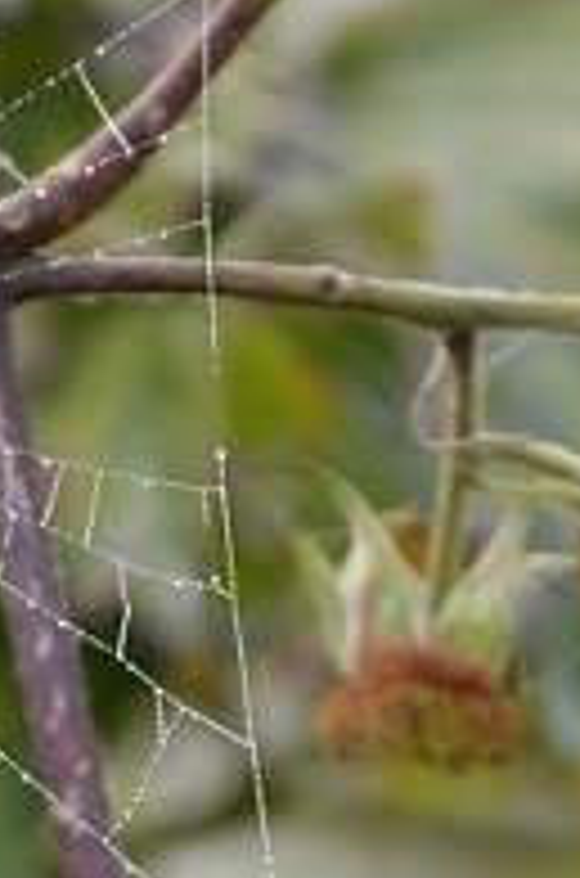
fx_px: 9329
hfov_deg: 3.6
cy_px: 1254
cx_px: 31
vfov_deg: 5.3
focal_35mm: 384
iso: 200
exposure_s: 1/125
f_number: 5.3
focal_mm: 66
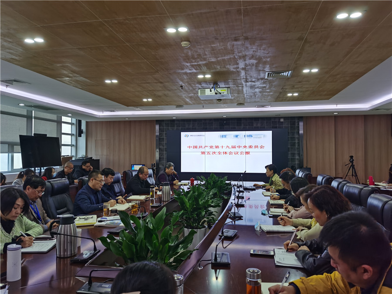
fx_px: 306
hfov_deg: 65.3
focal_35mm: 27
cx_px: 196
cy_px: 147
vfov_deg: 51.4
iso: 50
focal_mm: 5.56
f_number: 1.6
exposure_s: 1/100
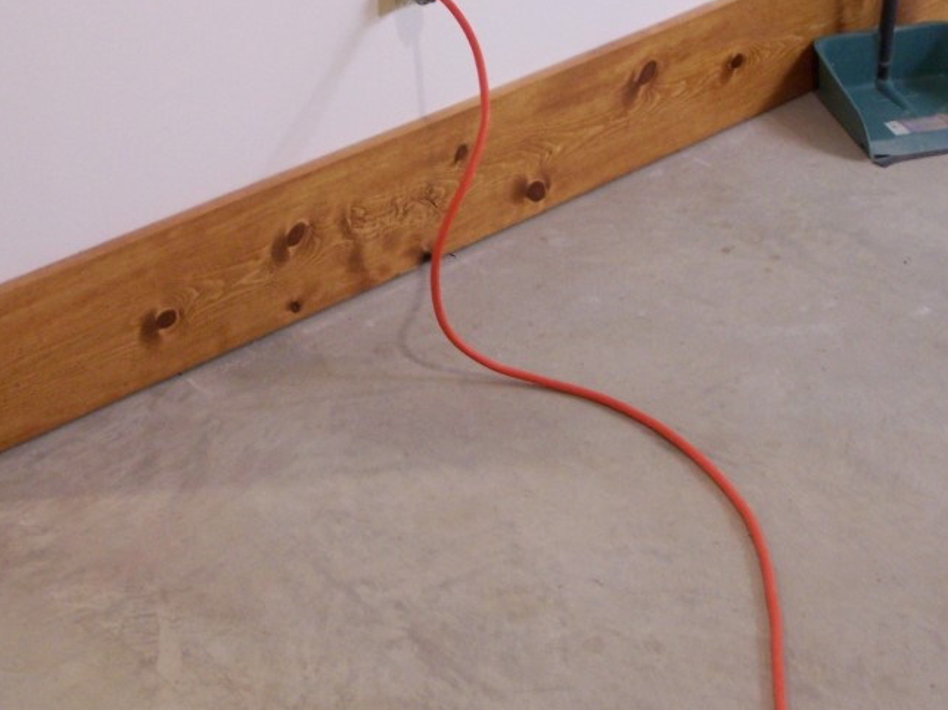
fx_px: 2574
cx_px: 466
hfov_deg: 20.9
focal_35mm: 94
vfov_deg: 15.6
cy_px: 159
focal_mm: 9.8
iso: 140
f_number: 3.1
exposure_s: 1/8
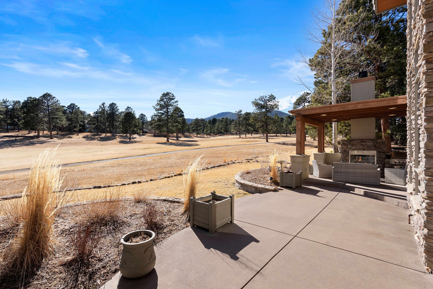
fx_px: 193
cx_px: 216
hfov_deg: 96.7
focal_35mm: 16
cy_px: 144
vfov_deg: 73.8
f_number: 11
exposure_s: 1/60
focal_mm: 16
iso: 160
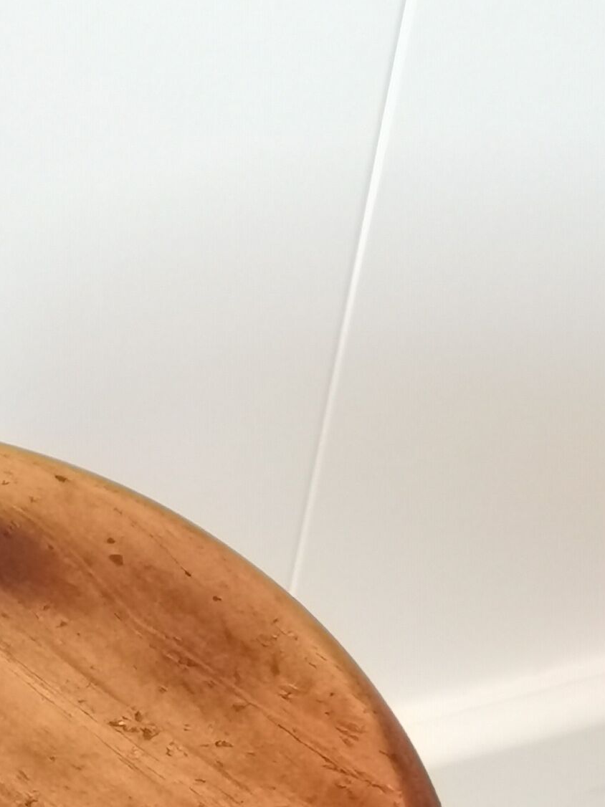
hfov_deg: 10.8
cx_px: -72
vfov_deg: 13.3
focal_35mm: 135
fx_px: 3147
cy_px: 1386
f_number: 1.8
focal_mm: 4.75
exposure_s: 1/50
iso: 320
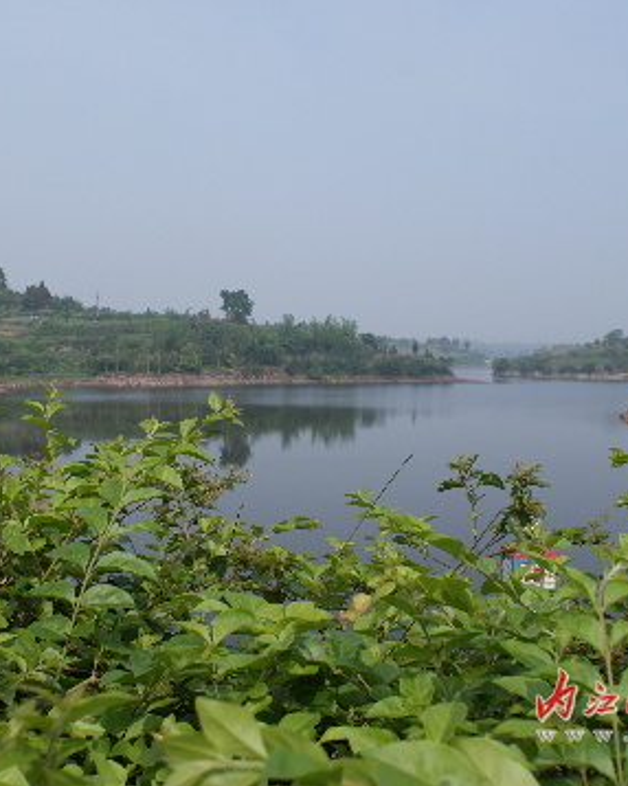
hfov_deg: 38.2
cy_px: 384
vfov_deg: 46.9
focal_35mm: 39
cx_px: 316
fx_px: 907
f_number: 10
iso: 100
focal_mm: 18
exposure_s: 1/200
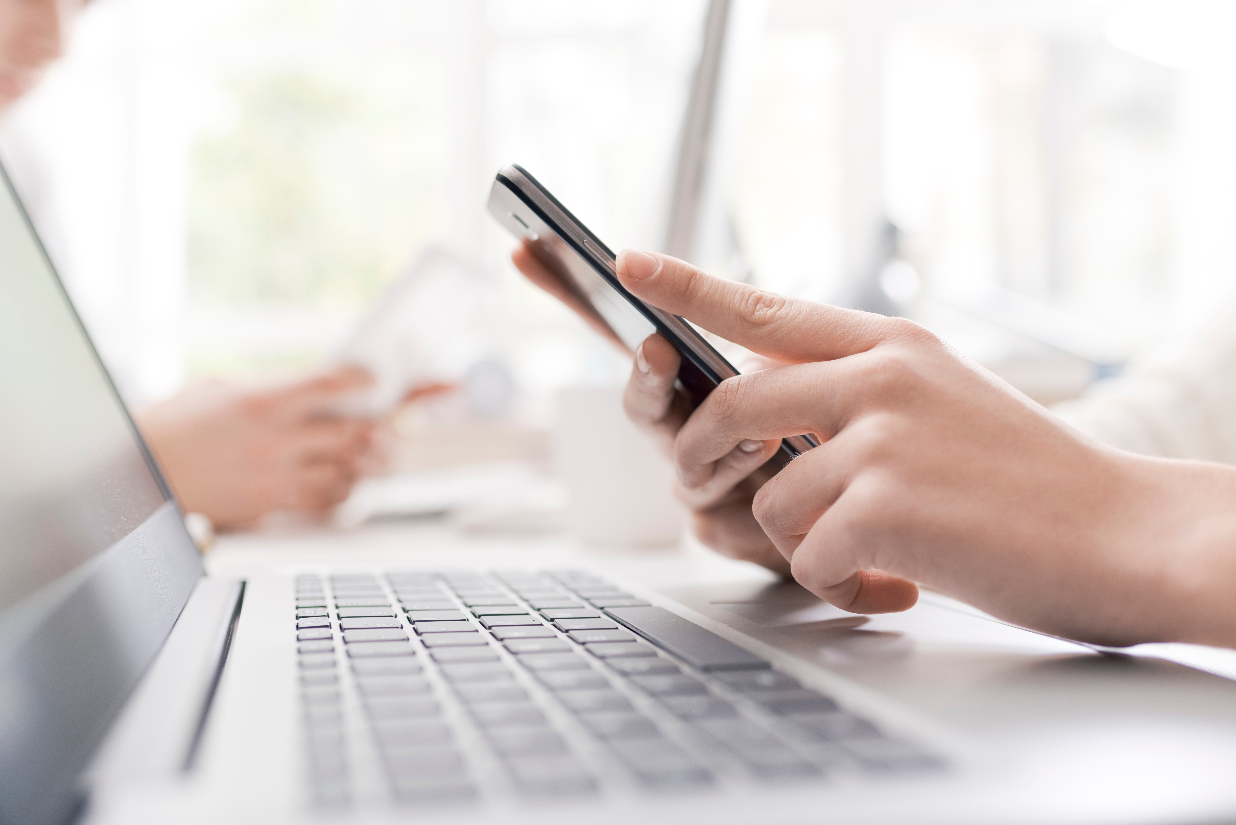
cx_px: 618
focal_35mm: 35
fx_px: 1202
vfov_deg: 37.9
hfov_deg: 54.4
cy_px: 412
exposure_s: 1/200
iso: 100
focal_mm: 35
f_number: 2.5
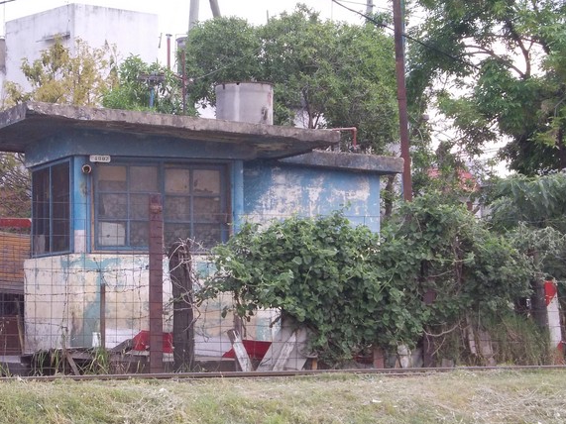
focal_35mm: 110
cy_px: 261
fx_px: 1798
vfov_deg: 13.4
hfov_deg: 17.9
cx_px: 204
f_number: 4.8
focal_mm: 11.6
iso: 200
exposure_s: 1/320
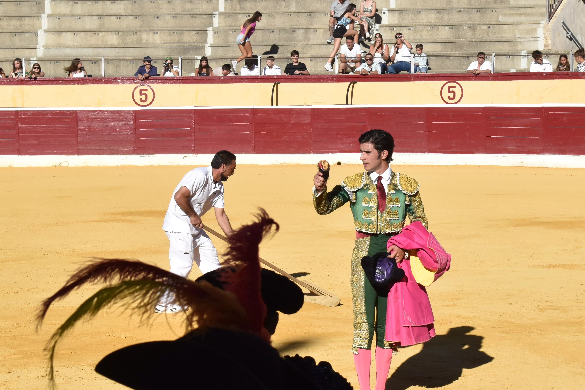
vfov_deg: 10.6
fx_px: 2093
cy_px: 202
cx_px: 342
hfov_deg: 15.9
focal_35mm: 129
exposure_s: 1/640
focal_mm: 55
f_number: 13
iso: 400
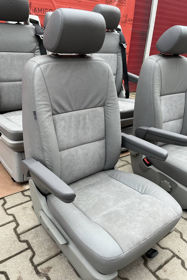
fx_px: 218
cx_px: 87
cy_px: 144
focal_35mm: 28
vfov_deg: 65.5
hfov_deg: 46.4
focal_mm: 5.1
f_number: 1.6
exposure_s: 1/122
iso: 80
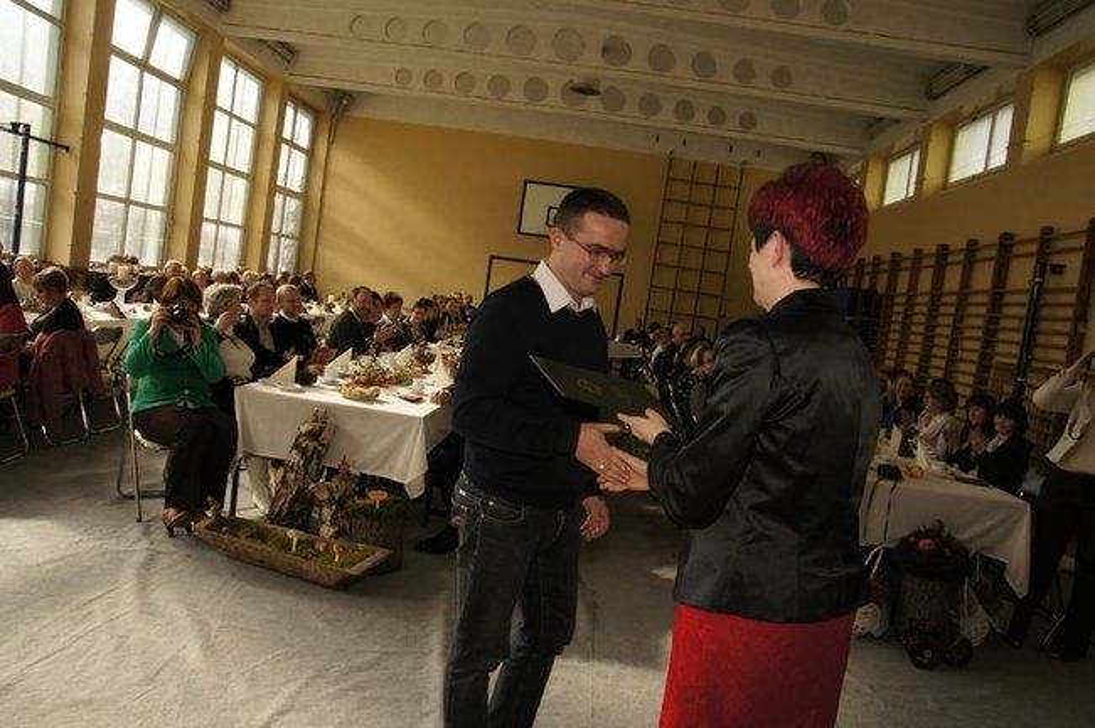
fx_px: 775
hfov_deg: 70.5
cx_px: 548
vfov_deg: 50.3
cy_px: 364
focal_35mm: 26
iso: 800
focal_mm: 17
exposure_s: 1/160
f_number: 13
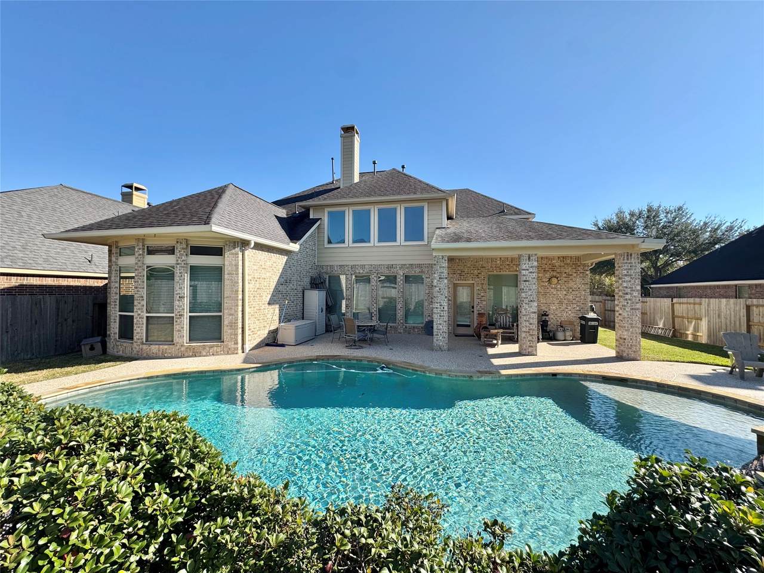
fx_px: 309
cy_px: 286
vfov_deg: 85.7
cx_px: 382
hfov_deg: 102.1
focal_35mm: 14
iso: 50
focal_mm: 2.22
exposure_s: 1/899
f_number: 2.2
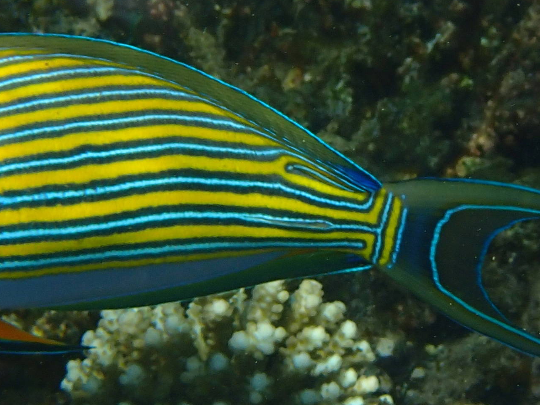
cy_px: 238
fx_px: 2918
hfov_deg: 10.6
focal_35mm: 187
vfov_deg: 7.9
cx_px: 210
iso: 160
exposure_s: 1/400
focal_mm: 18
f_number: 6.3
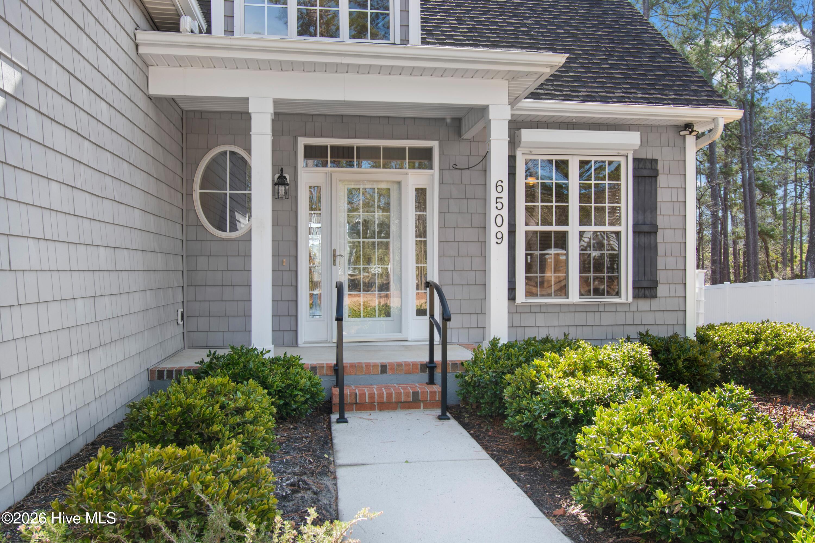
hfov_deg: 67.4
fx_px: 611
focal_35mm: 27
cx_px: 408
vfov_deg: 47.9
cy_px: 272
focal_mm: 18
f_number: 5.6
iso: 100
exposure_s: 1/125
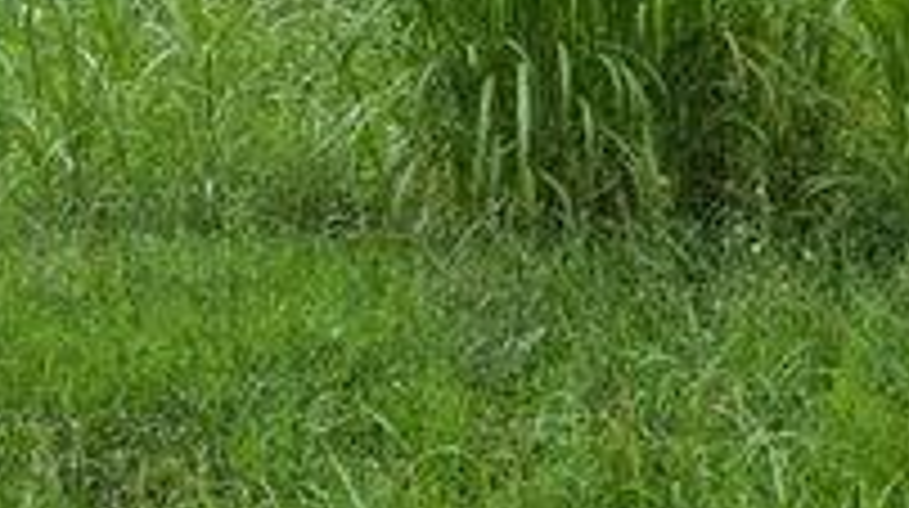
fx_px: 2552
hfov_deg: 19.8
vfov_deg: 10.9
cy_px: -306
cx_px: 106
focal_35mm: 106
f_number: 1.7
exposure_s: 1/336
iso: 12
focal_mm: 6.3
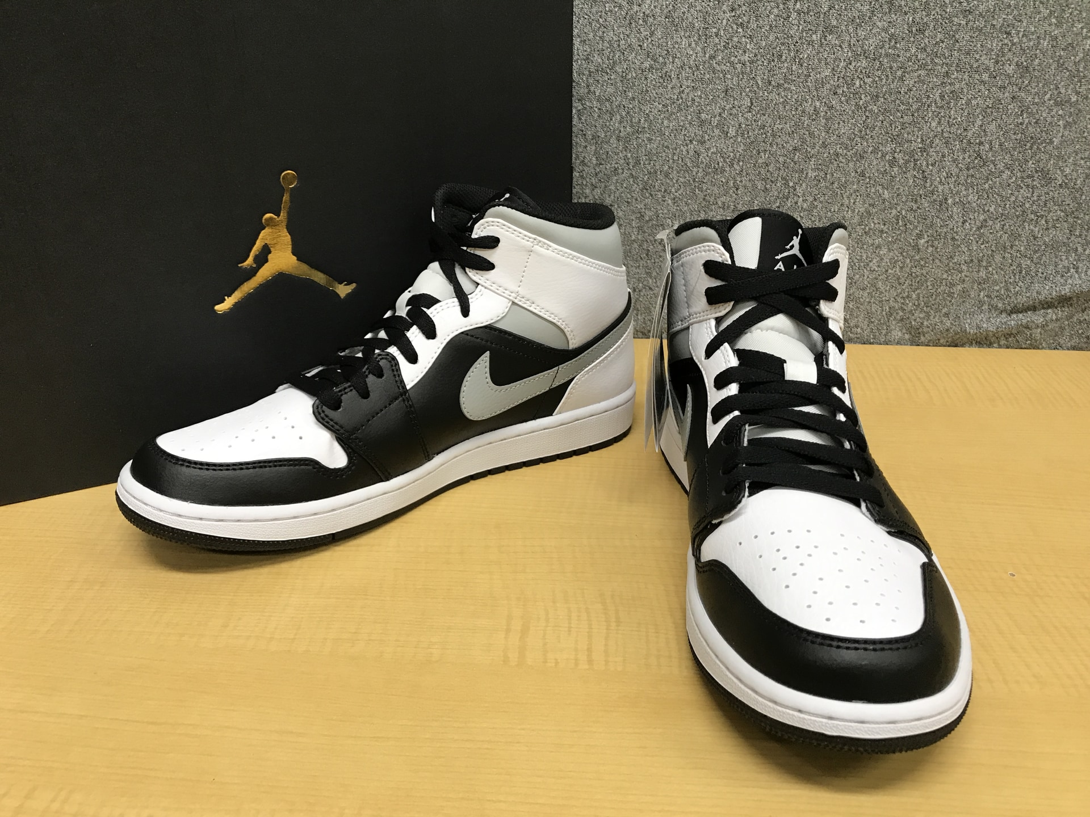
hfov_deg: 63.4
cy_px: 408
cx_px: 545
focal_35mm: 28
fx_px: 882
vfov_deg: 49.7
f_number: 1.8
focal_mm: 3.99
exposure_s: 1/30
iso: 32
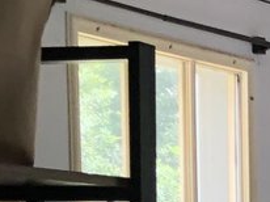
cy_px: 576
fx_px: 1698
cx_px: 665
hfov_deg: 8.3
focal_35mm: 218
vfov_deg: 6.3
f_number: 1.8
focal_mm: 4
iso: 32
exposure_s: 1/120
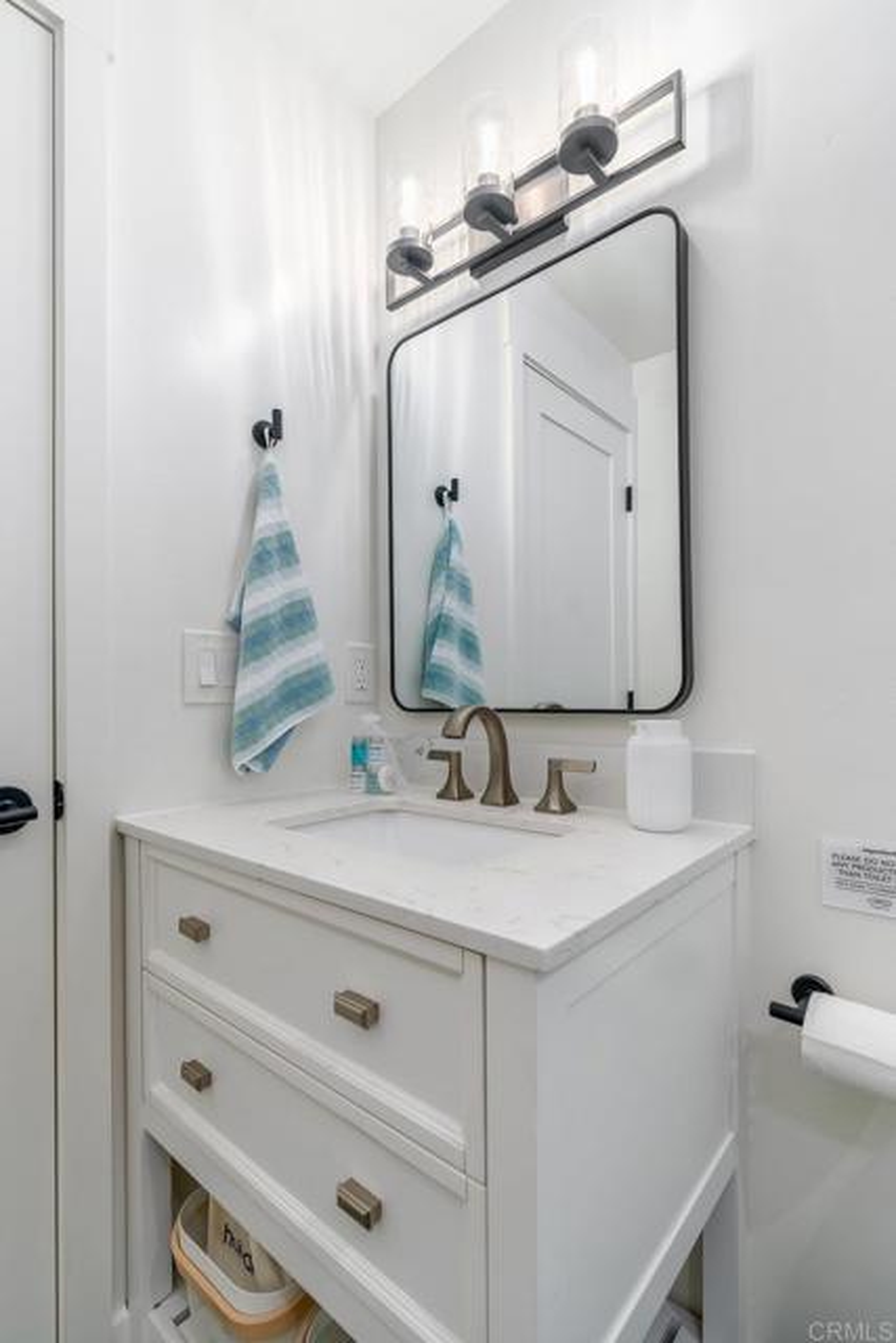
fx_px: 597
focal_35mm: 16
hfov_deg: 73.8
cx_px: 448
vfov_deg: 96.7
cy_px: 672
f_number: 5.6
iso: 100
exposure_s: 1/8
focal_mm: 16
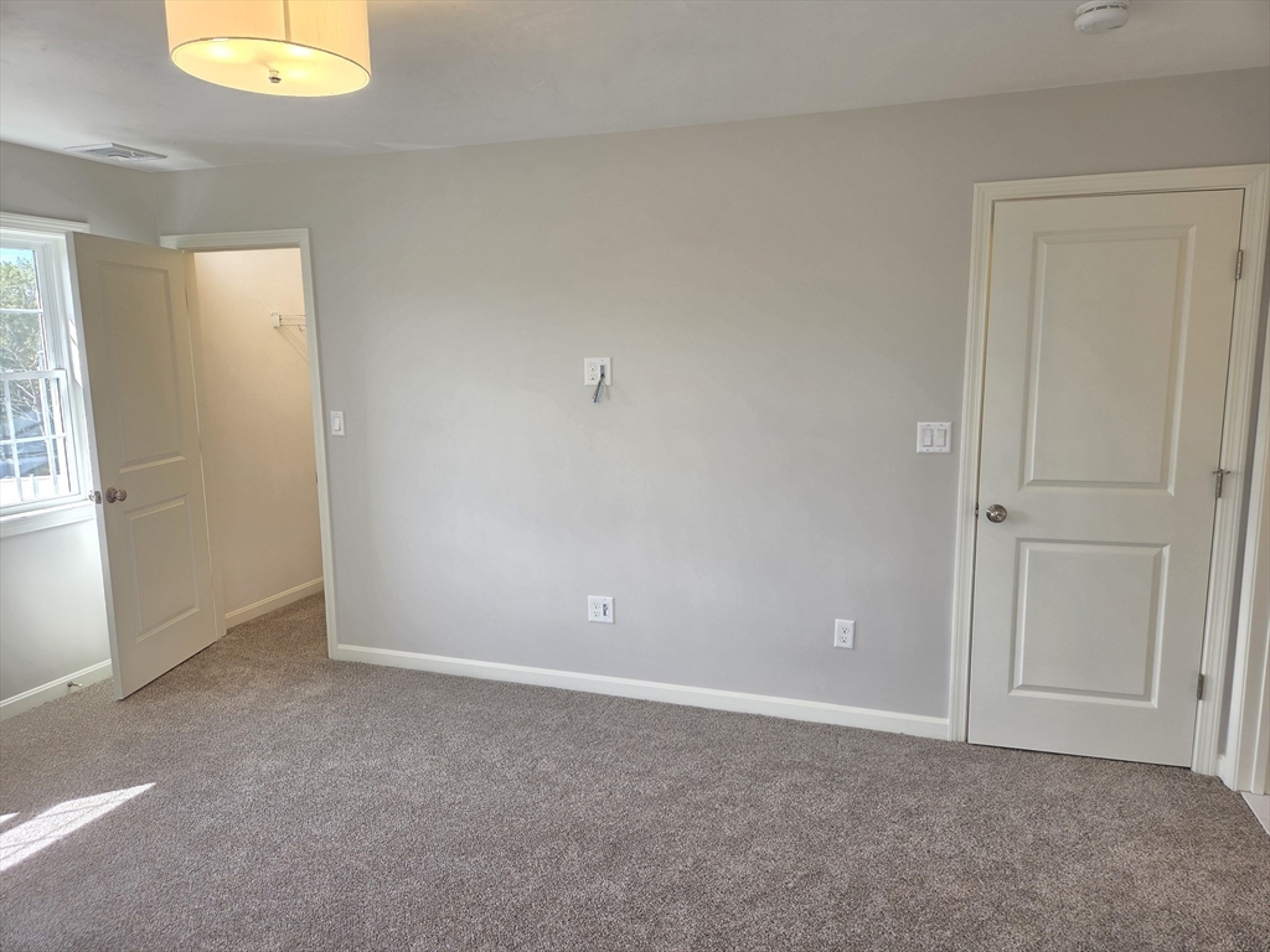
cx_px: 635
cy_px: 476
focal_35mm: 23
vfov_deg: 58.9
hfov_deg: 73.9
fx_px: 844
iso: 50
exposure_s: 1/120
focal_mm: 5.4
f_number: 1.8
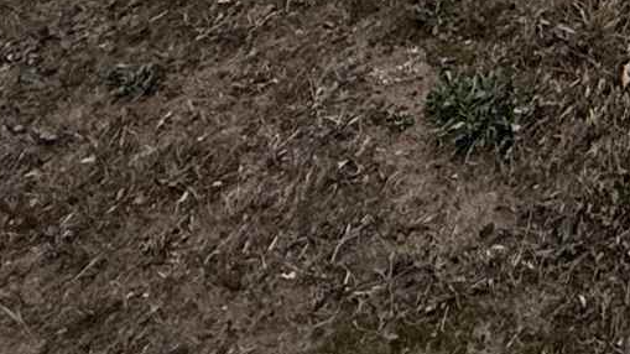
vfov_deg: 8.7
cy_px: -925
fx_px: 1536
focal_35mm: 92
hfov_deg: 18.5
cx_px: 1109
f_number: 2.2
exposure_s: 1/590
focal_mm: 2.22
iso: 50
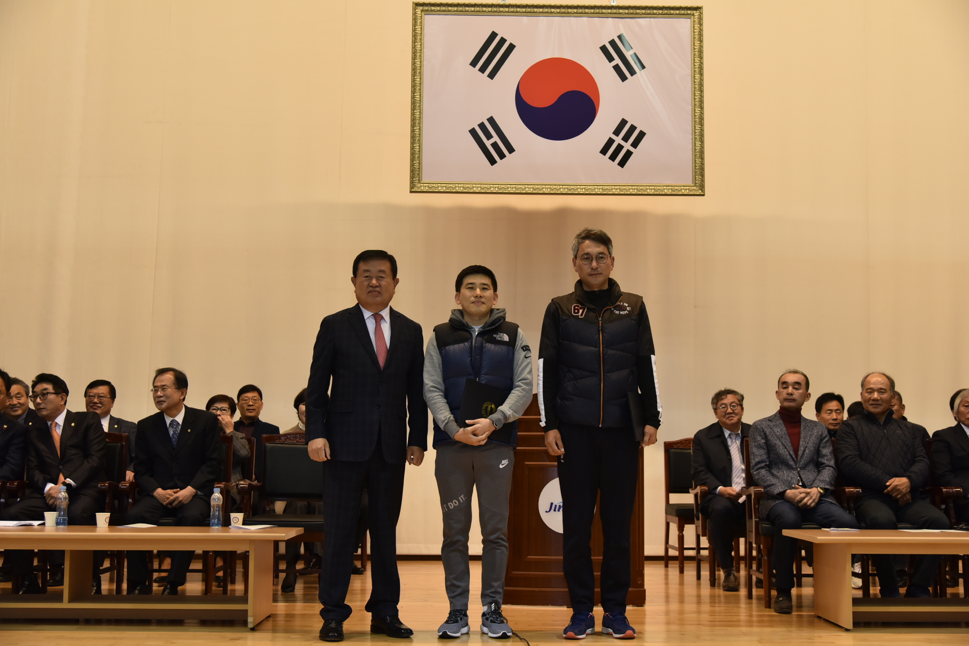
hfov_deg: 44.5
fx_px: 1184
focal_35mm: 44
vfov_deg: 30.5
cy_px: 323
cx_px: 484
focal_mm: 44
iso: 800
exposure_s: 1/125
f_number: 4.5
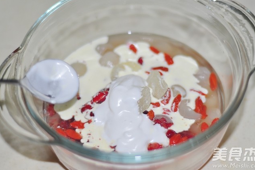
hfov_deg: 26.6
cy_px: 85
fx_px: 538
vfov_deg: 18.0
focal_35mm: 76
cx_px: 129
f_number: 1.8
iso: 200
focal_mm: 50
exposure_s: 1/60
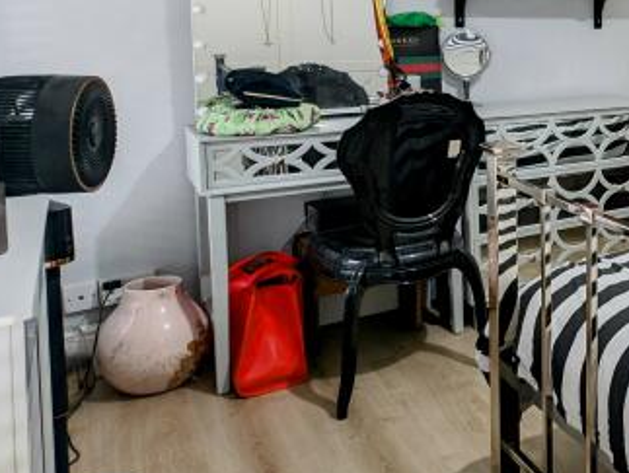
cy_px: 94
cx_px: 722
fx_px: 691
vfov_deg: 36.5
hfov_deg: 38.6
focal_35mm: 38
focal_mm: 2.23
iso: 41
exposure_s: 1/47.2
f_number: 1.95
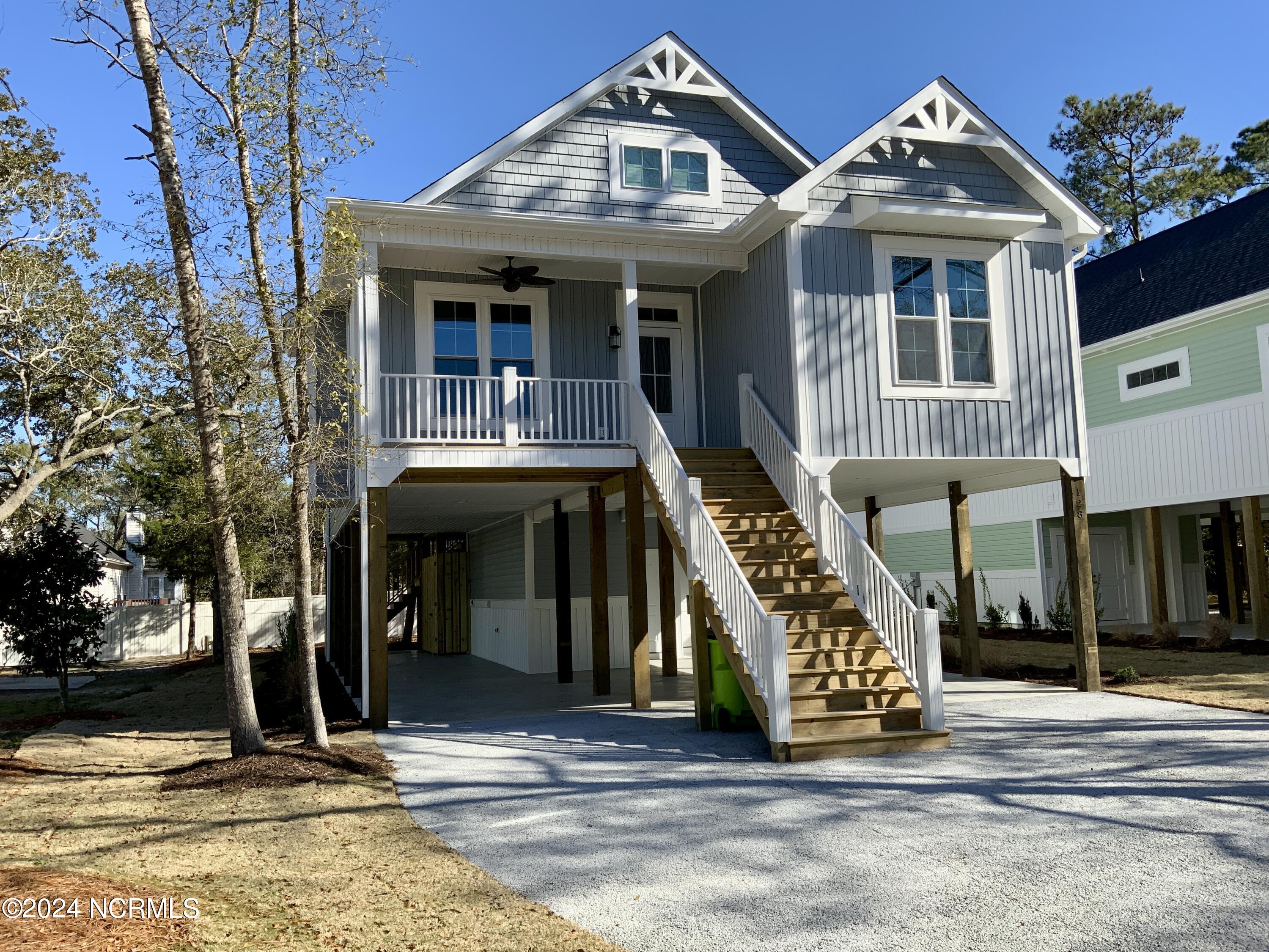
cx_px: 634
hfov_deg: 61.7
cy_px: 476
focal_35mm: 29
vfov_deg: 48.2
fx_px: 1063
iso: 16
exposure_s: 1/1451
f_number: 1.8
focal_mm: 3
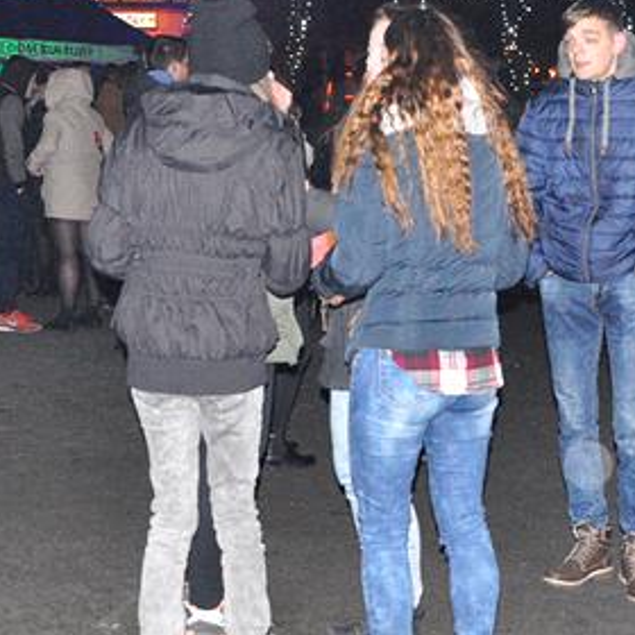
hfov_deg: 21.1
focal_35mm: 81
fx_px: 1687
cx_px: 510
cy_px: 300
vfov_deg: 21.3
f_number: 5.6
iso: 3200
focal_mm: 21
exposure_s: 1/60
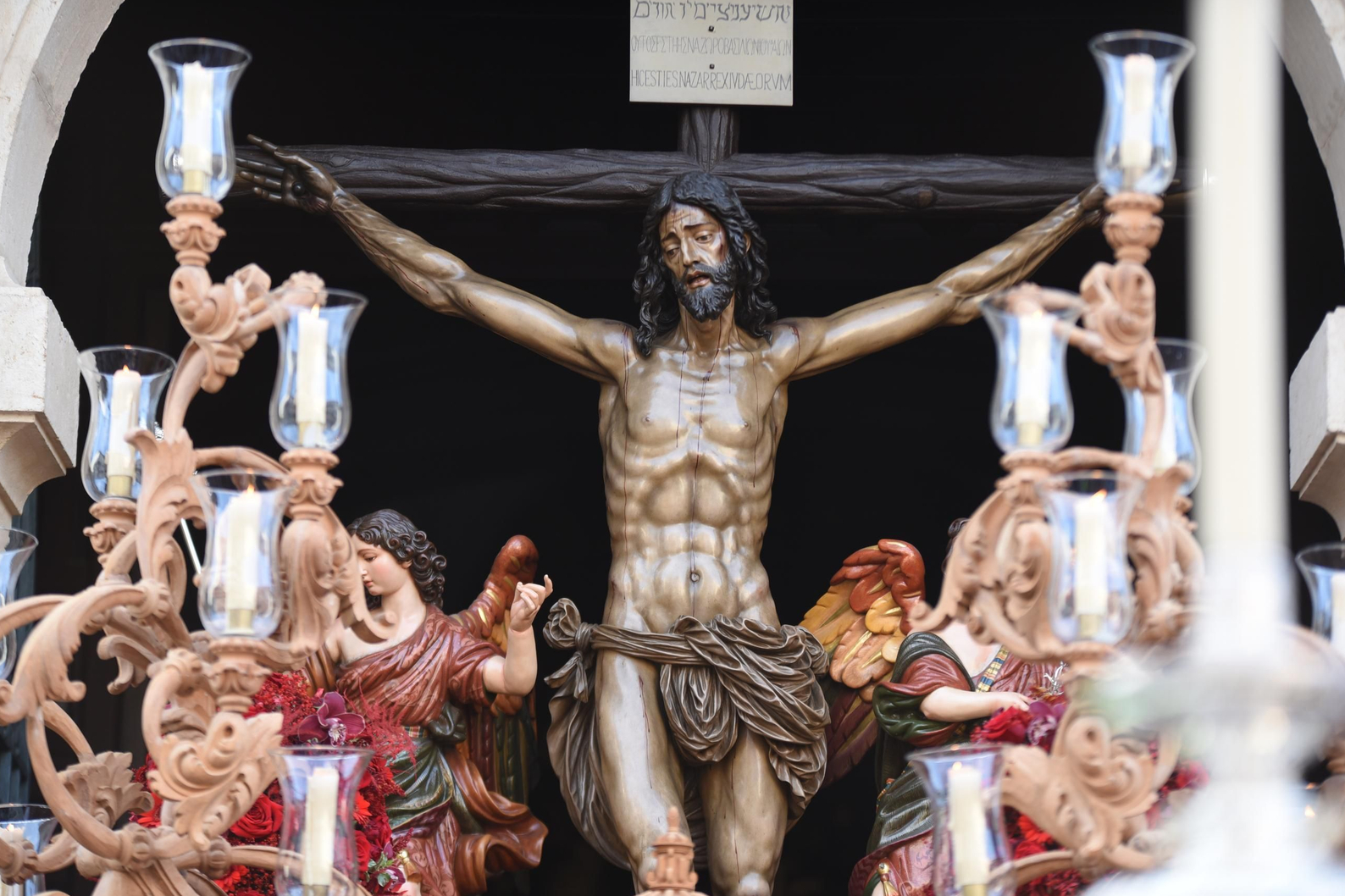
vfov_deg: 11.1
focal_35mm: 123
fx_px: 4594
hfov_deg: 16.7
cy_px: 451
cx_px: 674
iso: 220
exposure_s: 1/200
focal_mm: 122
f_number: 2.8
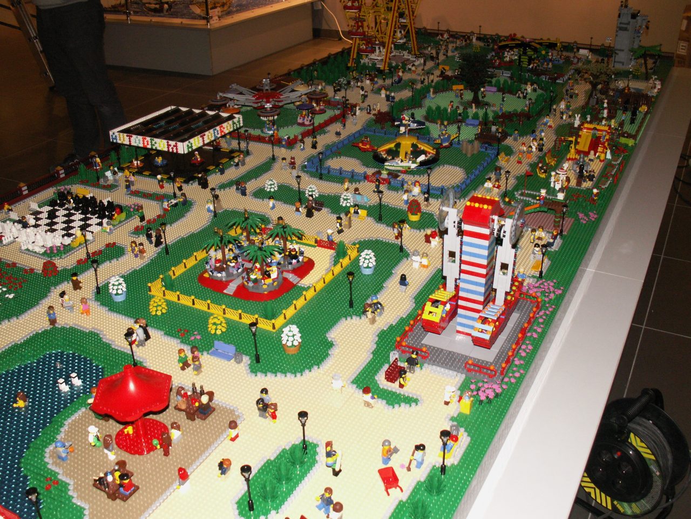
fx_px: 699
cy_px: 260
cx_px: 346
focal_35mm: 35
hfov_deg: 52.6
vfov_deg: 40.7
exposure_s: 1/80
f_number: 2.8
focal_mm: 5.86
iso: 160
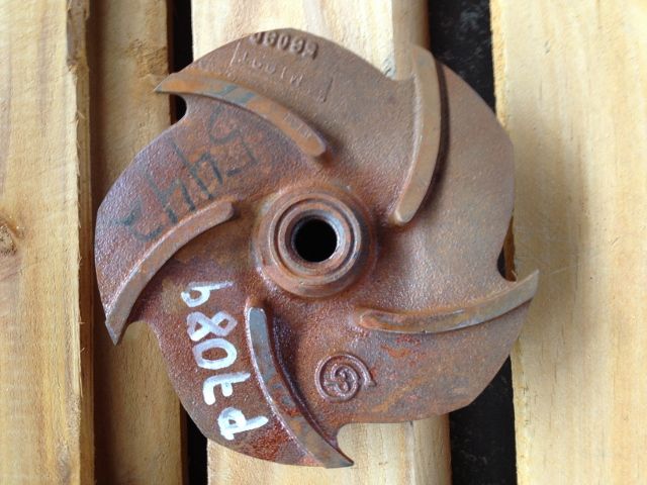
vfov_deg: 40.7
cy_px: 242
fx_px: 654
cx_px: 324
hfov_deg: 52.6
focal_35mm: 35
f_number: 2.4
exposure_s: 1/20
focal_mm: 4.28
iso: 64
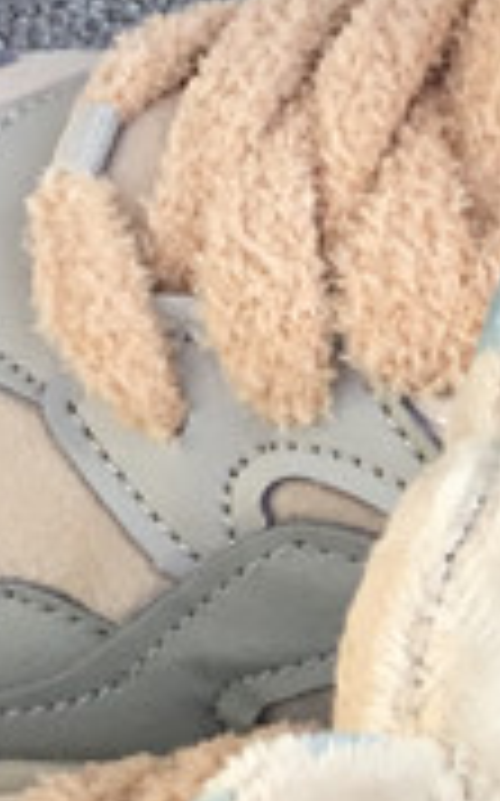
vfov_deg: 12.5
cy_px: 821
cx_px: 851
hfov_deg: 7.7
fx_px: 3625
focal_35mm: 166
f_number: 2.4
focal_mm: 3.3
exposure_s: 1/195
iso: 25
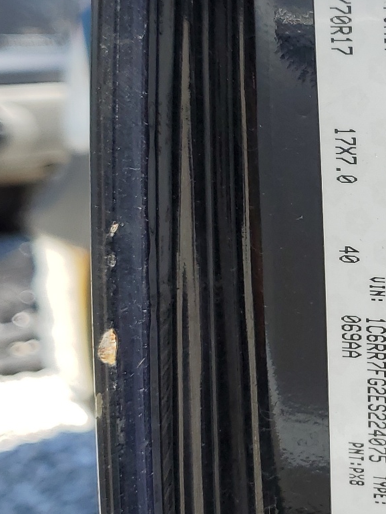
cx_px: 477
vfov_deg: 27.0
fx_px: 1070
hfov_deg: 19.2
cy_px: 269
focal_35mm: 72
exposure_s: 1/1429
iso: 50
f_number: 1.5
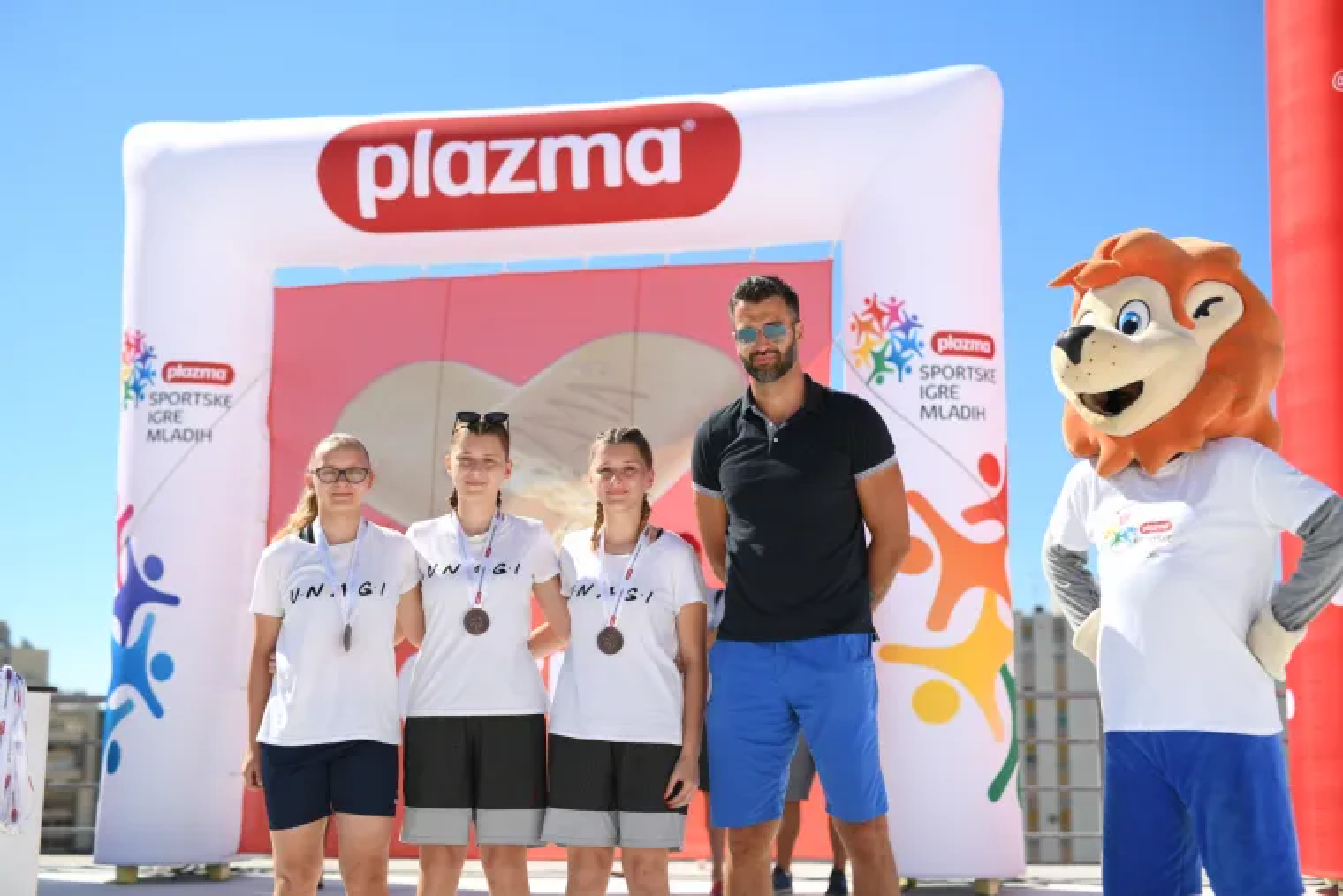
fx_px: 1866
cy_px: 448
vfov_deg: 27.0
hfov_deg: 39.6
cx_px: 672
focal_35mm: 50
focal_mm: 50
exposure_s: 1/1000
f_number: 2.5
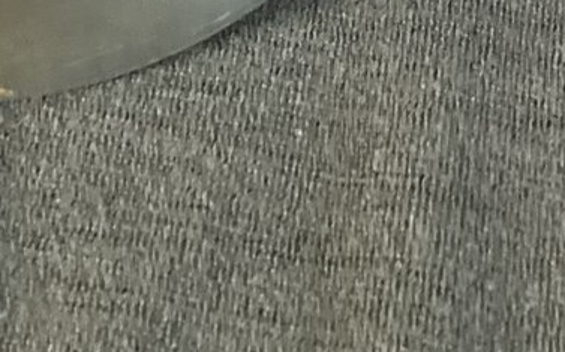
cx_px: 411
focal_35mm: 132
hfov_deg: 15.8
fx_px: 2031
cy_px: -459
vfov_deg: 9.0
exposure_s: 1/50
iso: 320
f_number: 2.4
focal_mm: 3.3
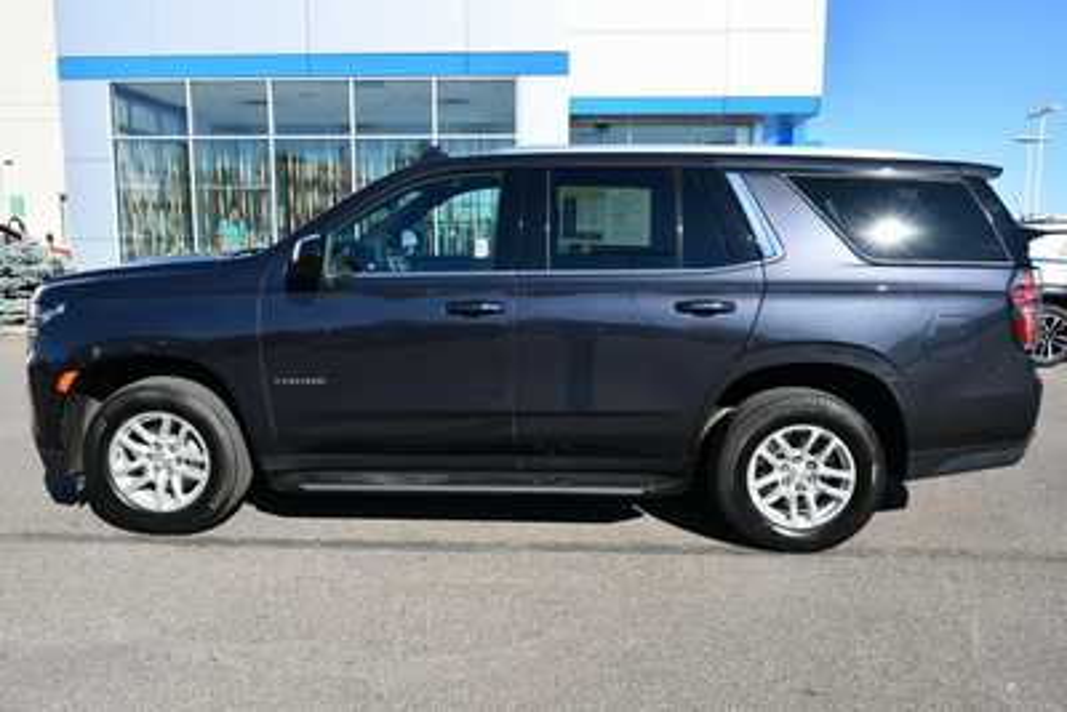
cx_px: 534
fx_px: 830
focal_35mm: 28
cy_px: 356
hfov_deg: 65.5
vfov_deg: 46.4
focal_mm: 19
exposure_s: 1/250
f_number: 8
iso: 110
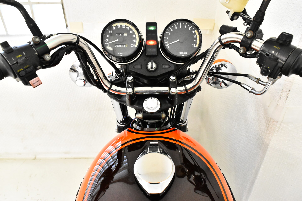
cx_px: 151
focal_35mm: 30
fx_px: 252
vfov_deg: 43.6
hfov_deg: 61.9
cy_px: 100
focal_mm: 20
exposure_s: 1/200
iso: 5000
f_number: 7.1
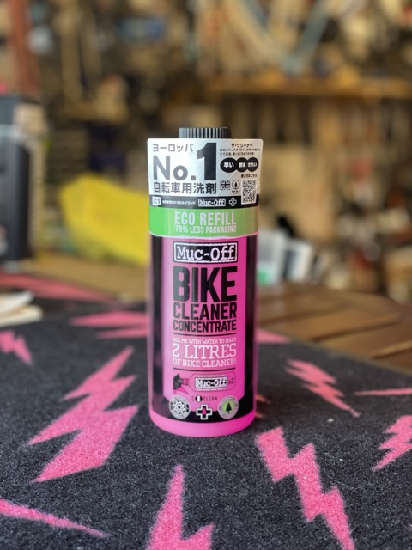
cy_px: 275
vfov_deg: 36.8
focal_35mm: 52
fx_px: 825
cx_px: 206
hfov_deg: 28.0
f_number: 2
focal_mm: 6
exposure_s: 1/122
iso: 160
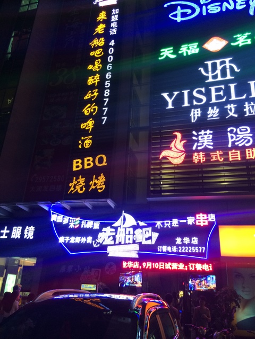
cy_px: 170
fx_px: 285
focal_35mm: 29
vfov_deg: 61.7
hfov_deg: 48.2
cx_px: 128
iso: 100
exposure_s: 1/30
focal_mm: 4.15
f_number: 2.2
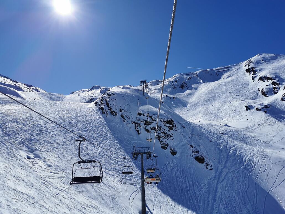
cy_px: 107
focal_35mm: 27
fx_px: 222
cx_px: 142
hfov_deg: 65.3
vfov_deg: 51.4
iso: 50
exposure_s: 1/9009
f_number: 1.8
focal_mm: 5.58
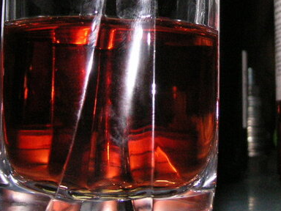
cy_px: 8
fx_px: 625
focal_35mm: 77
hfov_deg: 25.0
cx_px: 213
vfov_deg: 18.7
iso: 160
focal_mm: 6.1
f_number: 6.7
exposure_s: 1/45
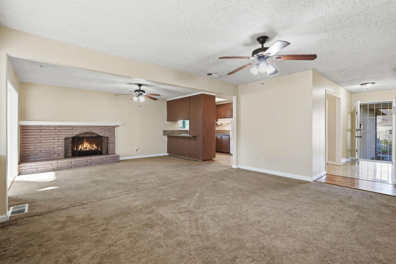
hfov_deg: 93.2
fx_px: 187
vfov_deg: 70.4
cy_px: 130
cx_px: 204
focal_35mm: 17
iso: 100
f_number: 8
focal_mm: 16
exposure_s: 1/30
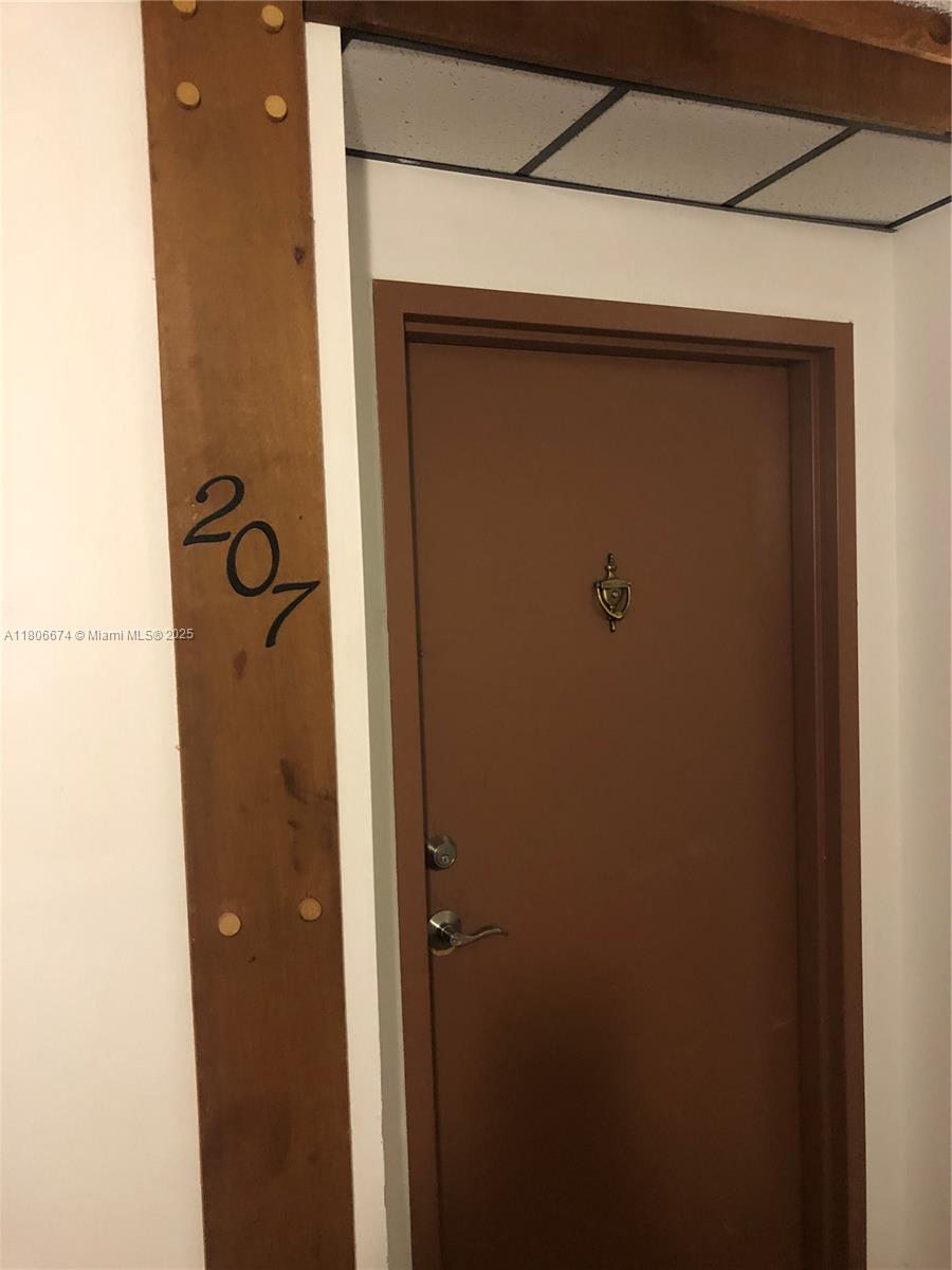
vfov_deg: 63.4
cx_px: 476
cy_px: 635
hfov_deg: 49.7
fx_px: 1027
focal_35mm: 28
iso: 100
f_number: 1.8
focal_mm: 3.99
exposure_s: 1/5
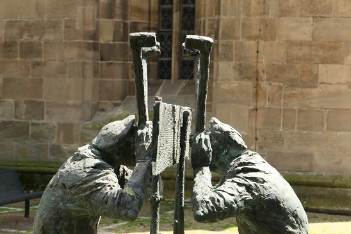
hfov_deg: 20.8
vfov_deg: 14.0
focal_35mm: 98
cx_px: 176
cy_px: 117
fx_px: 955
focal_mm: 35.8
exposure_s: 1/400
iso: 800
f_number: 8
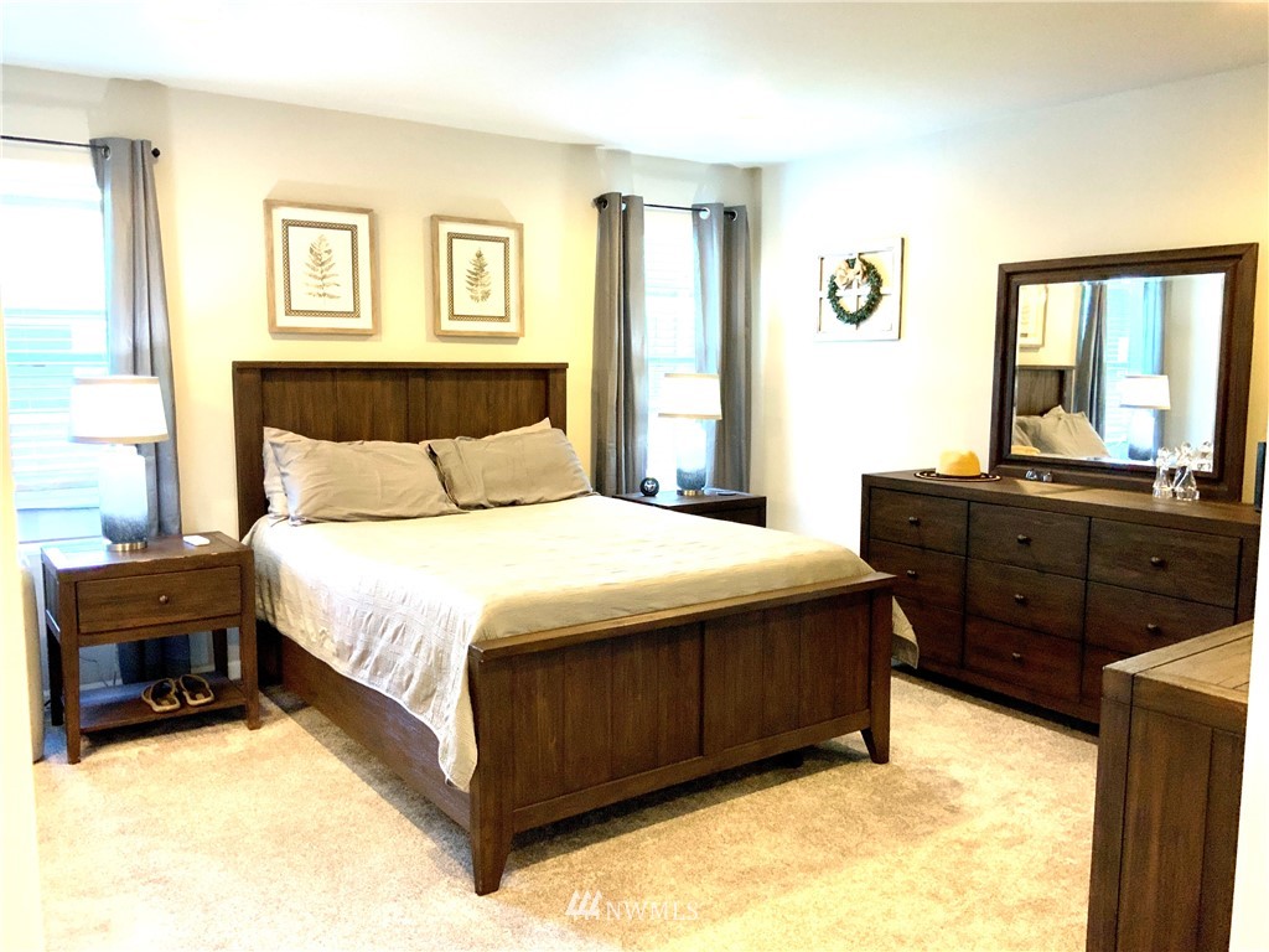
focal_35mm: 29
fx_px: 1063
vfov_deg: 48.2
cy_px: 476
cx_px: 634
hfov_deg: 61.7
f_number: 1.8
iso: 200
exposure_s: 1/60
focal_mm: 3
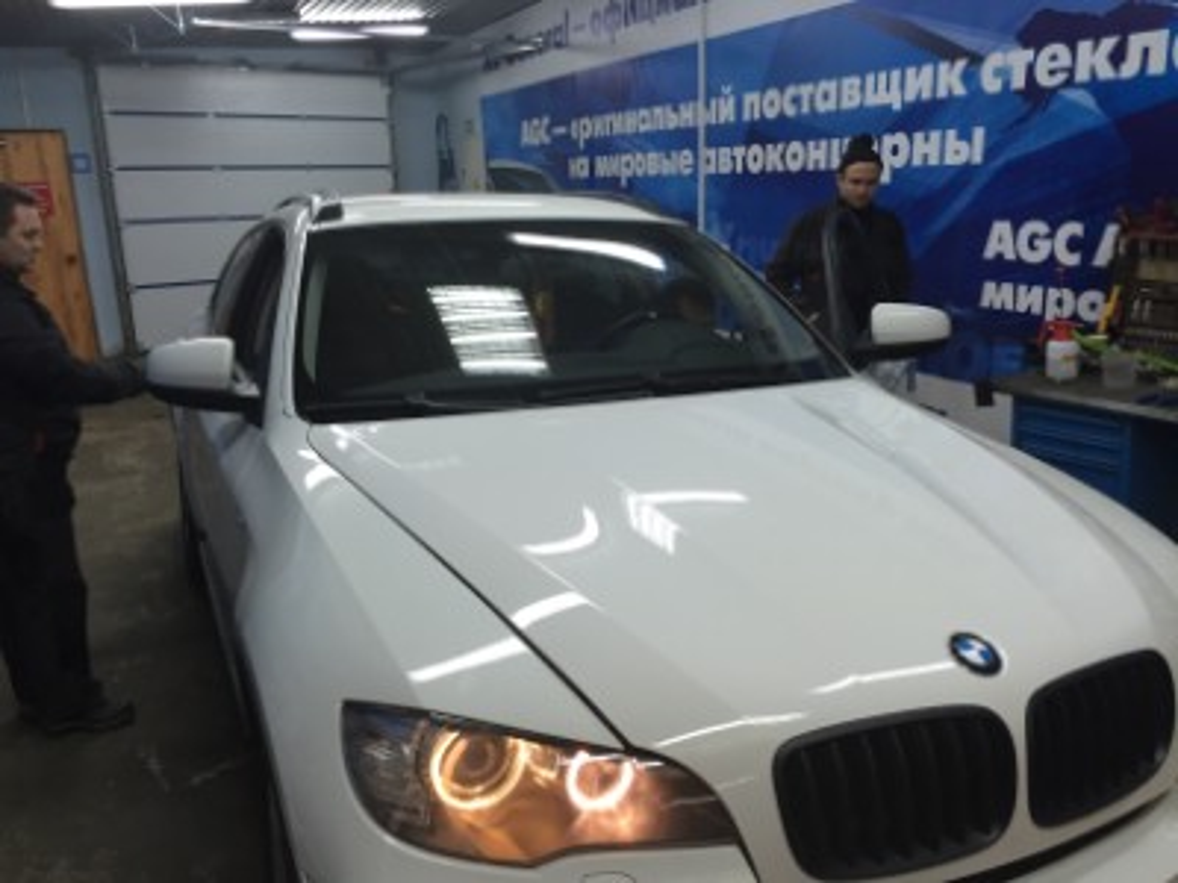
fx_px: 987
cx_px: 589
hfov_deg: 61.7
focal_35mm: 29
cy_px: 442
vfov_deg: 48.2
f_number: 2.2
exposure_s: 1/33
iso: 80
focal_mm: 4.15
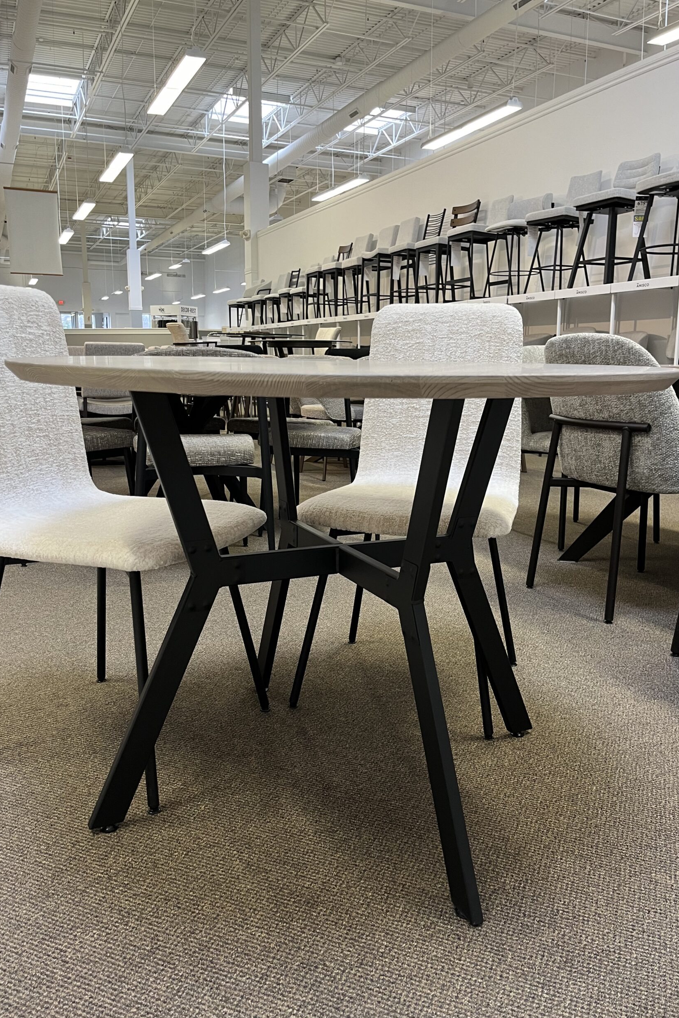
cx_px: 339
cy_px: 500
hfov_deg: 46.4
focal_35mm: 28
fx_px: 792
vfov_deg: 65.5
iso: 100
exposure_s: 1/60
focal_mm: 5.1
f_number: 1.6
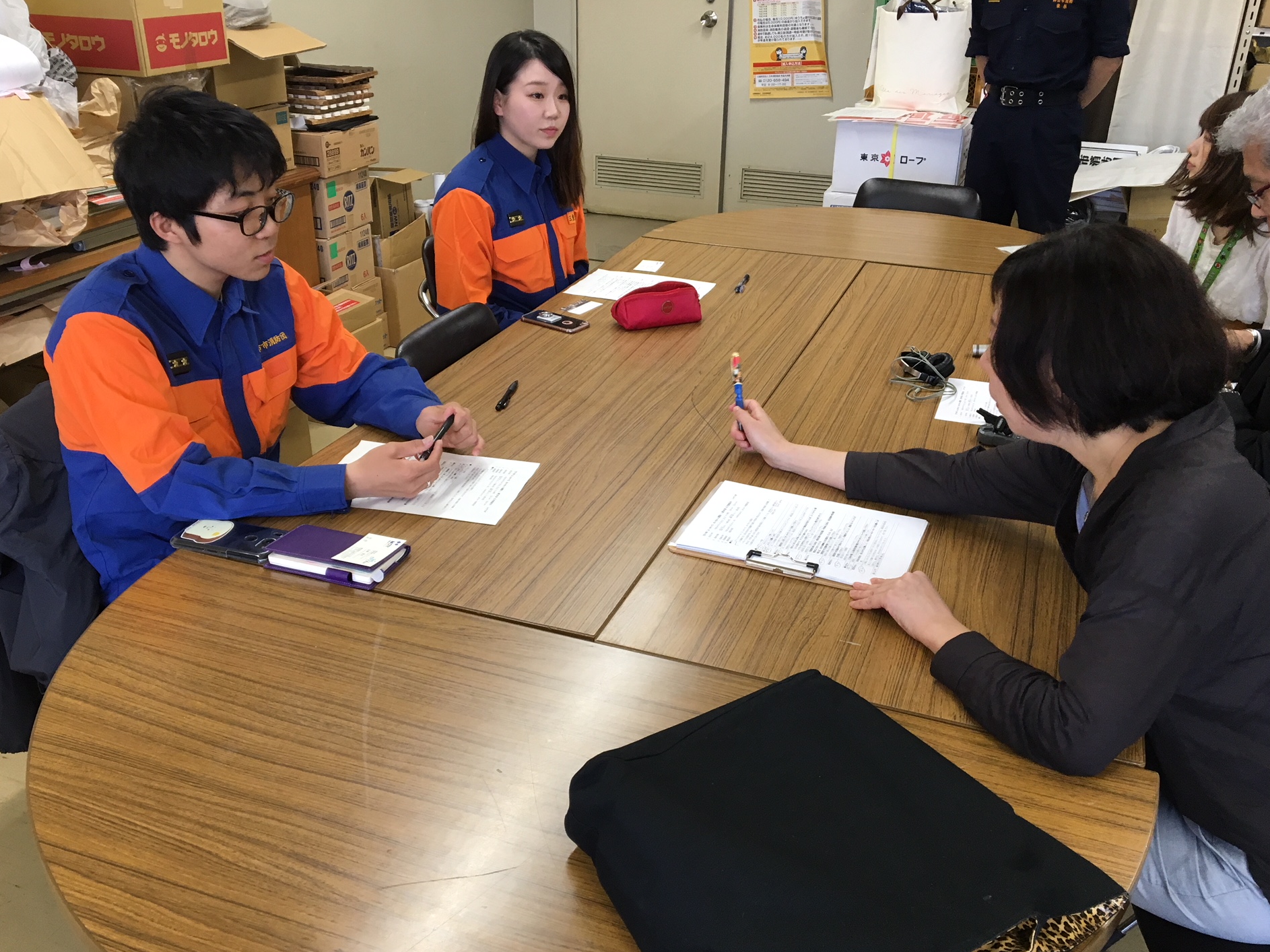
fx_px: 1137
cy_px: 506
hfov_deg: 58.4
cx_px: 635
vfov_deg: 45.4
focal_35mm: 31
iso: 40
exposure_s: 1/30
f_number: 2.2
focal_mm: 4.15
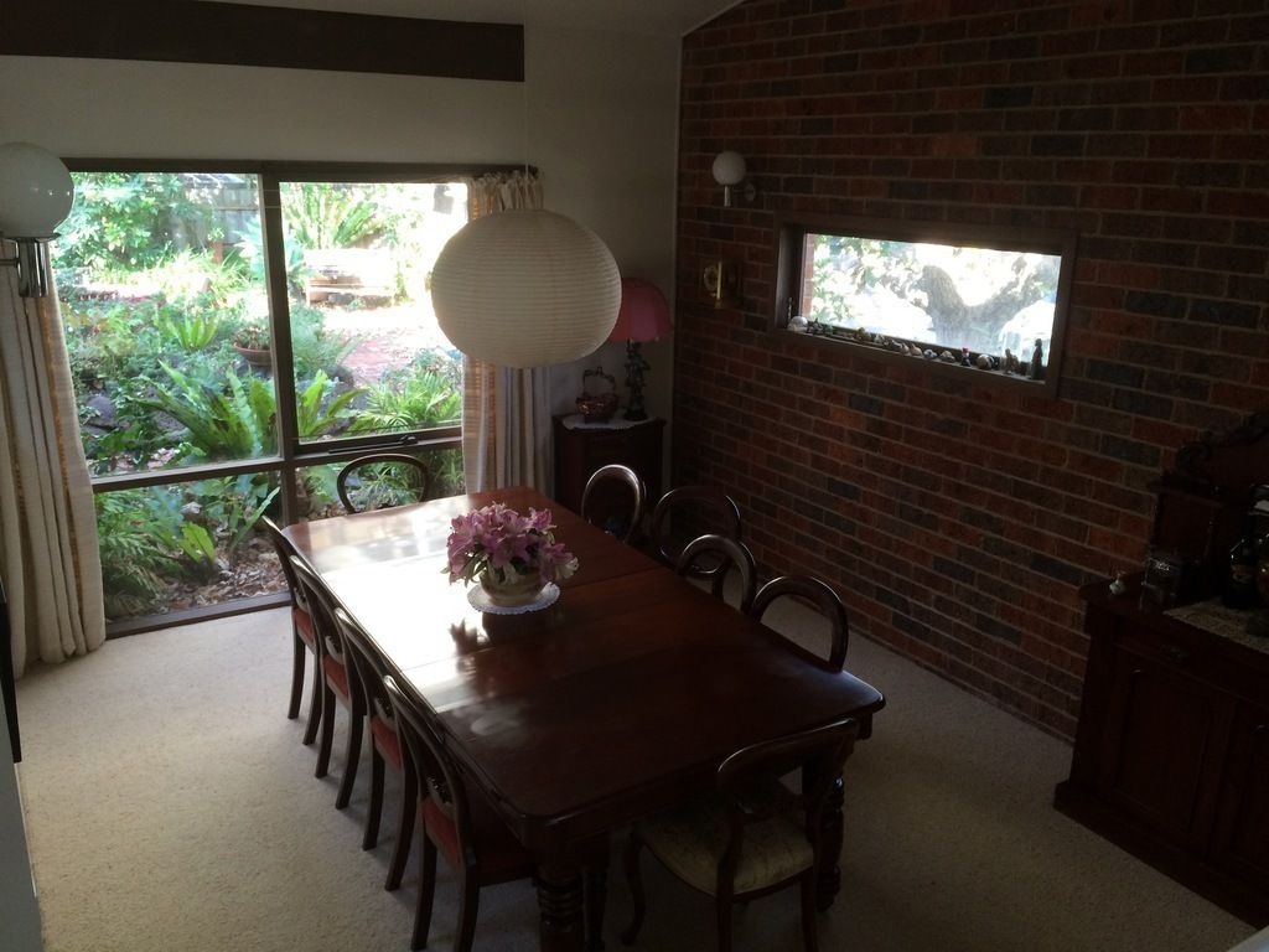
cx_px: 634
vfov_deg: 48.2
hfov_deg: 61.7
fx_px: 1063
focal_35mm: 29
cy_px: 476
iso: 64
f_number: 2.2
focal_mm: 4.15
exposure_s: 1/33
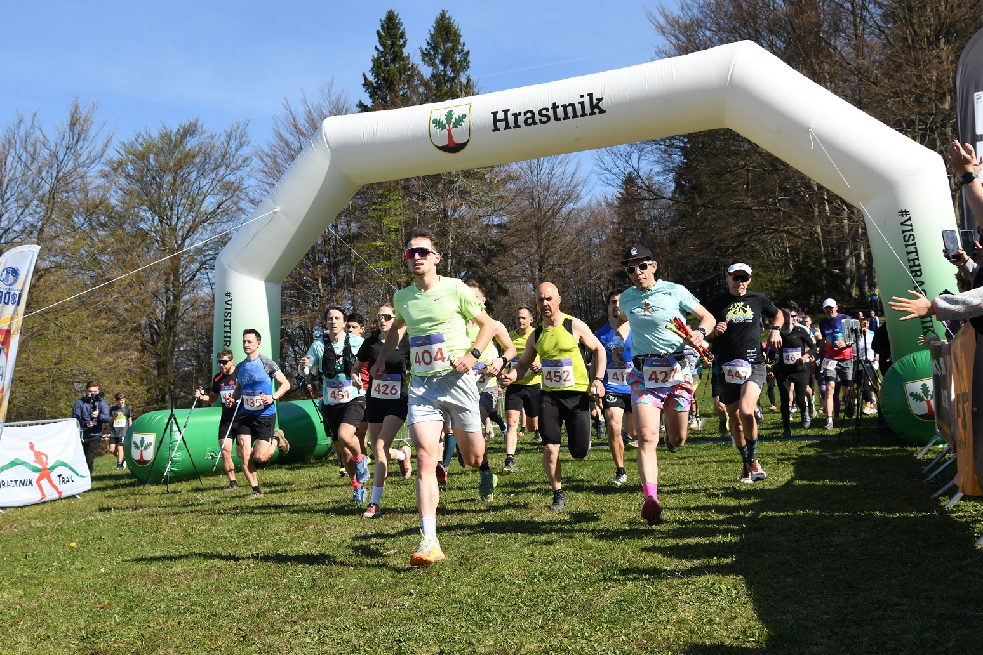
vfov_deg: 28.1
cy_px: 328
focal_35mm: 48
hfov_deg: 41.1
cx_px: 492
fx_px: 1311
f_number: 7.1
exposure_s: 1/500
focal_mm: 40
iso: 200
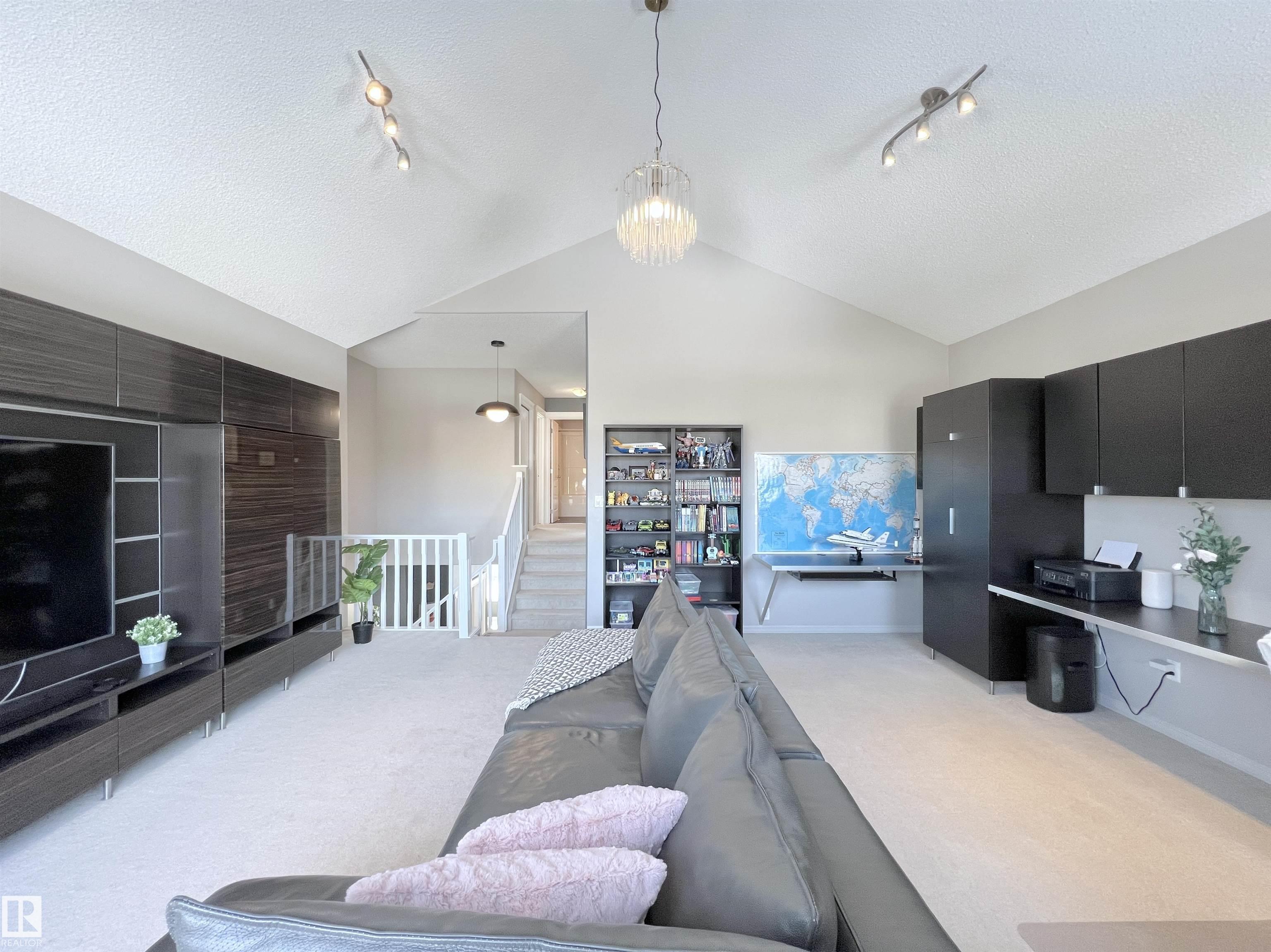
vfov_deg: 89.9
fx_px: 477
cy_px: 476
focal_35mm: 13
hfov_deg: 106.2
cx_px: 636
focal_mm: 1.57
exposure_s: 1/120
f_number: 1.8
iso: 125
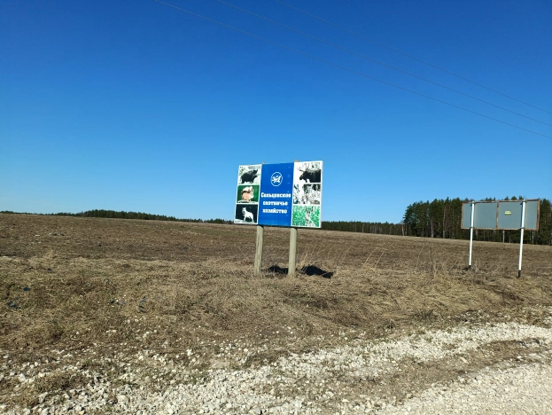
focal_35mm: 25
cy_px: 208
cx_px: 276
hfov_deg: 69.4
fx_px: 399
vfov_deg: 54.9
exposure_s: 1/977
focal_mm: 4.71
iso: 50
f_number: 1.7
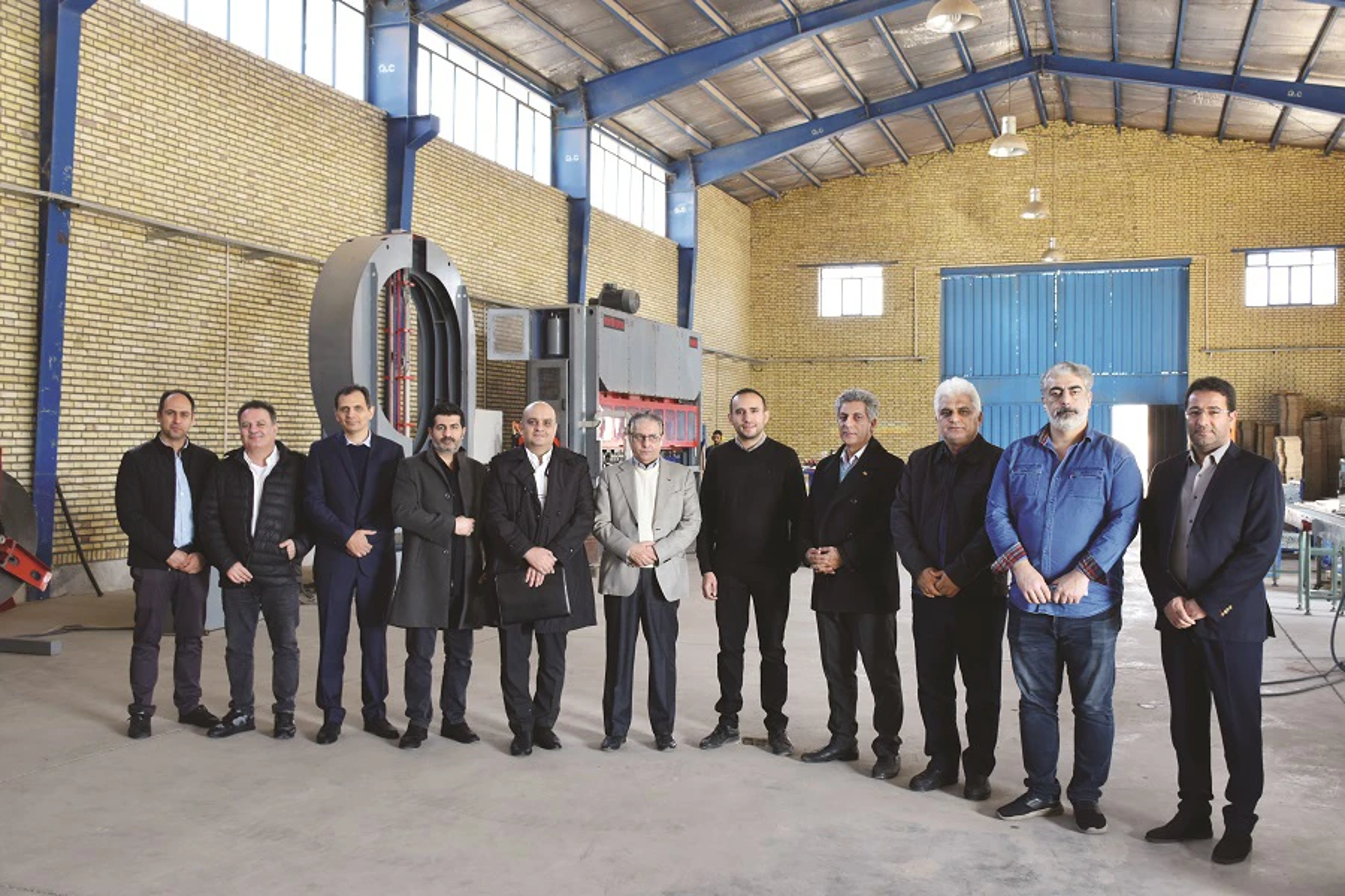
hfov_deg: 55.1
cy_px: 448
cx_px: 672
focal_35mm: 34
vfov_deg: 38.4
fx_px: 1289
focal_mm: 23
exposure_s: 1/60
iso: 450
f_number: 4
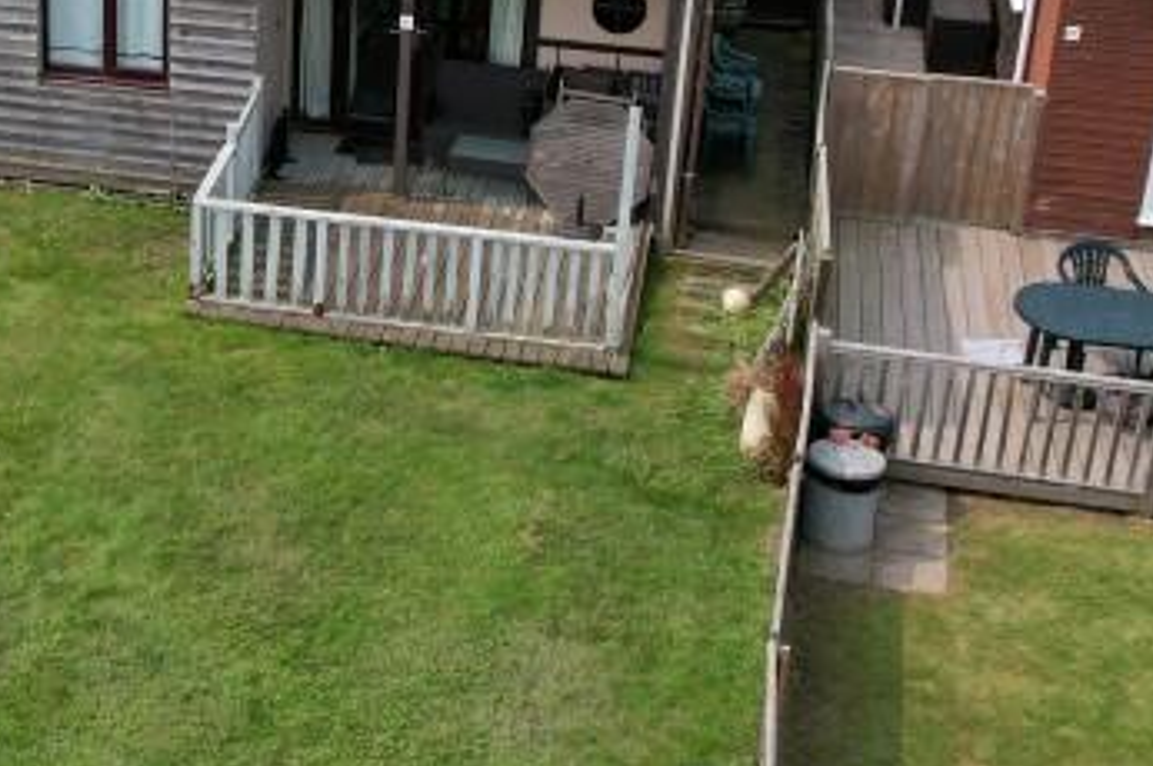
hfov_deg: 29.7
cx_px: 113
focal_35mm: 65
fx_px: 2080
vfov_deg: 20.7
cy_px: 208
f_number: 2.8
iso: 150
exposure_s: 1/250
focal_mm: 8.38
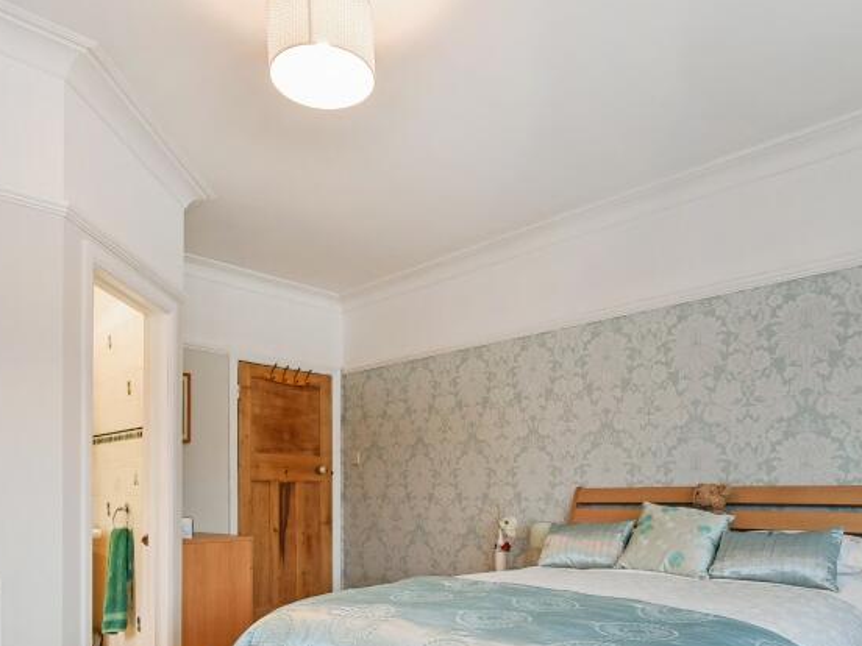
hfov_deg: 69.2
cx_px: 476
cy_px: 504
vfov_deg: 51.9
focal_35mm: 25
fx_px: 623
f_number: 8
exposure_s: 1/10
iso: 400
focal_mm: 14
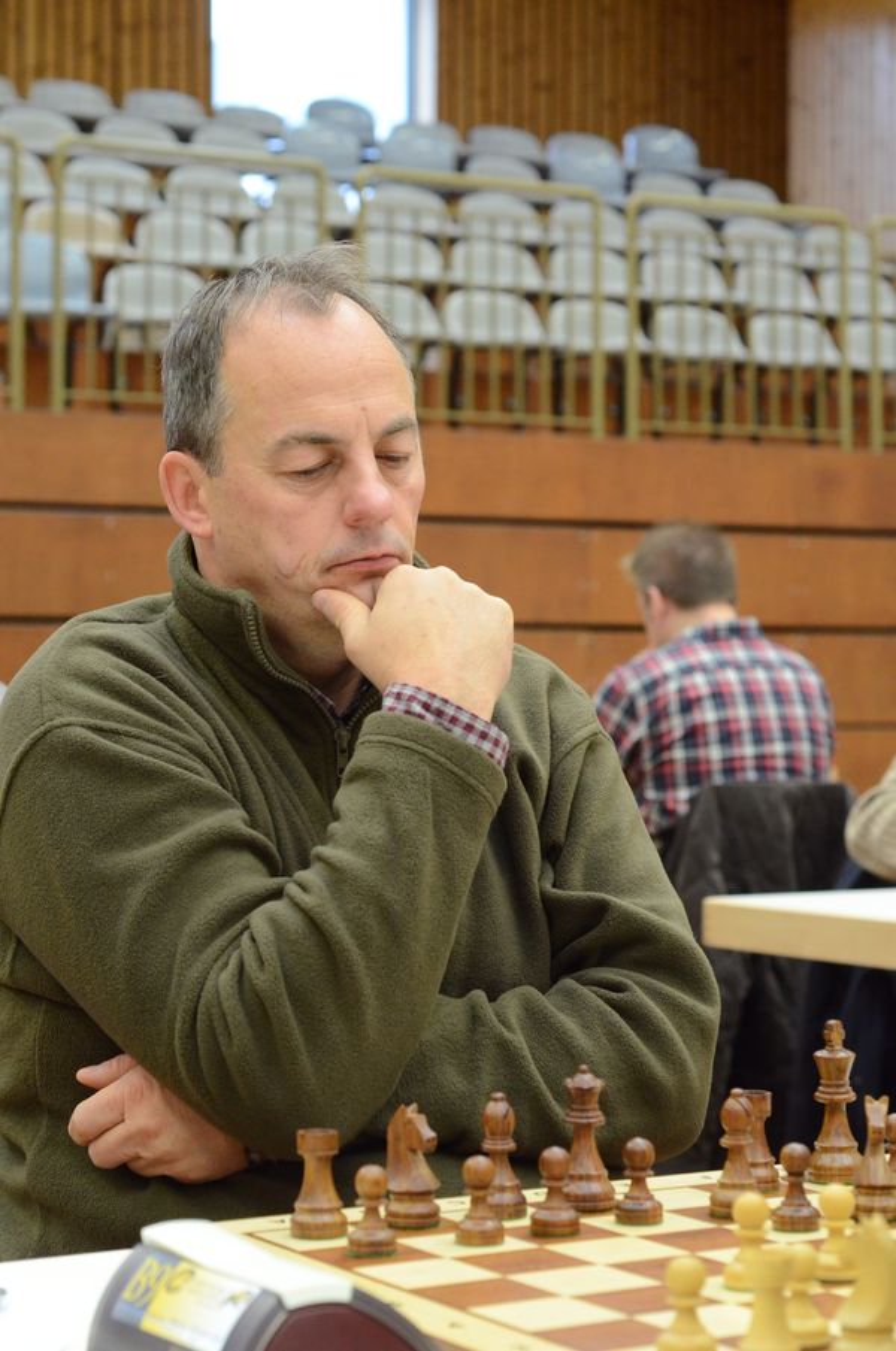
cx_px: 448
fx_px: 2811
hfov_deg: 18.1
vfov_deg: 27.0
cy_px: 676
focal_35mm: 75
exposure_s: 1/100
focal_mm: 50
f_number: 5
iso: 2500
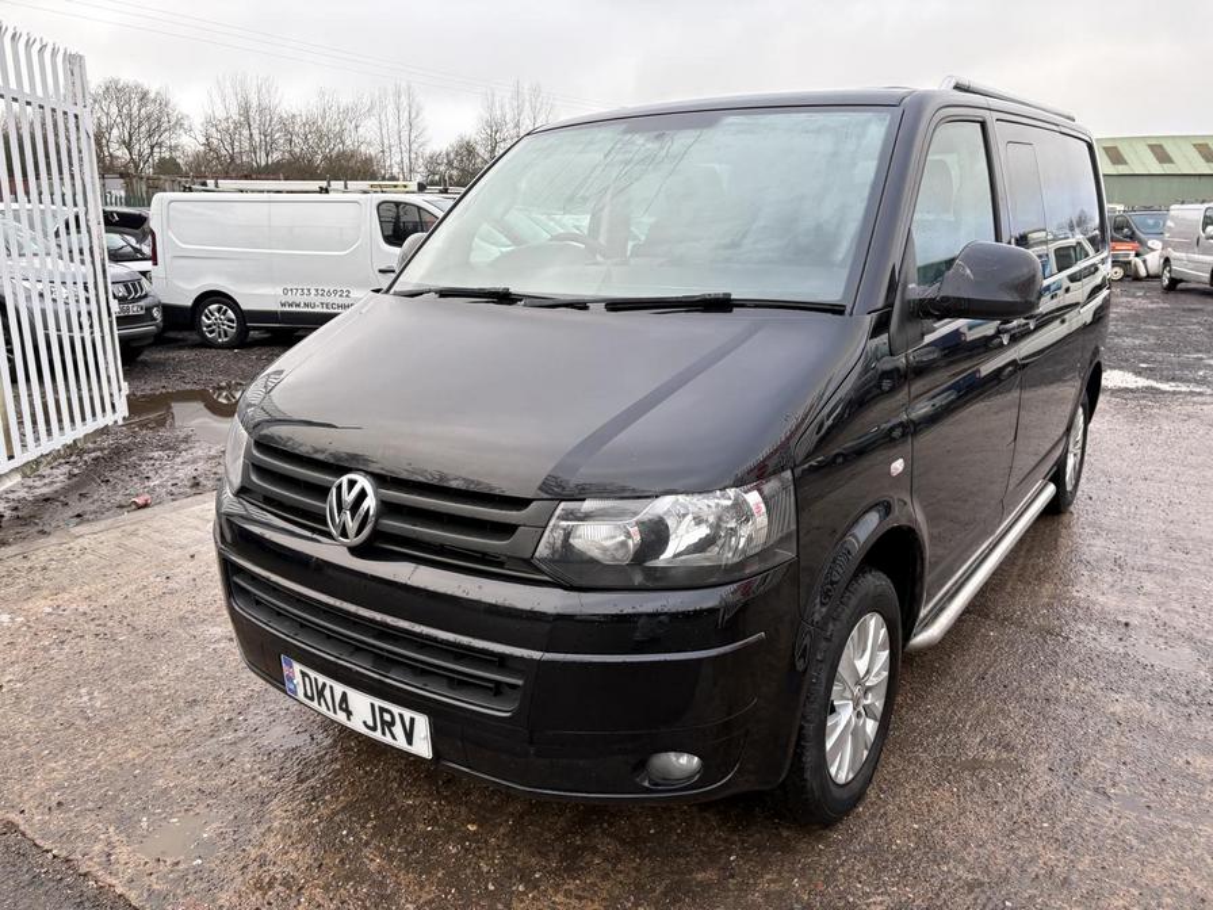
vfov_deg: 53.1
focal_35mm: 26
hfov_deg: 67.3
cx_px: 606
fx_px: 911
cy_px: 455
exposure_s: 1/200
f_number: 1.6
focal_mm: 5.96
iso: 40
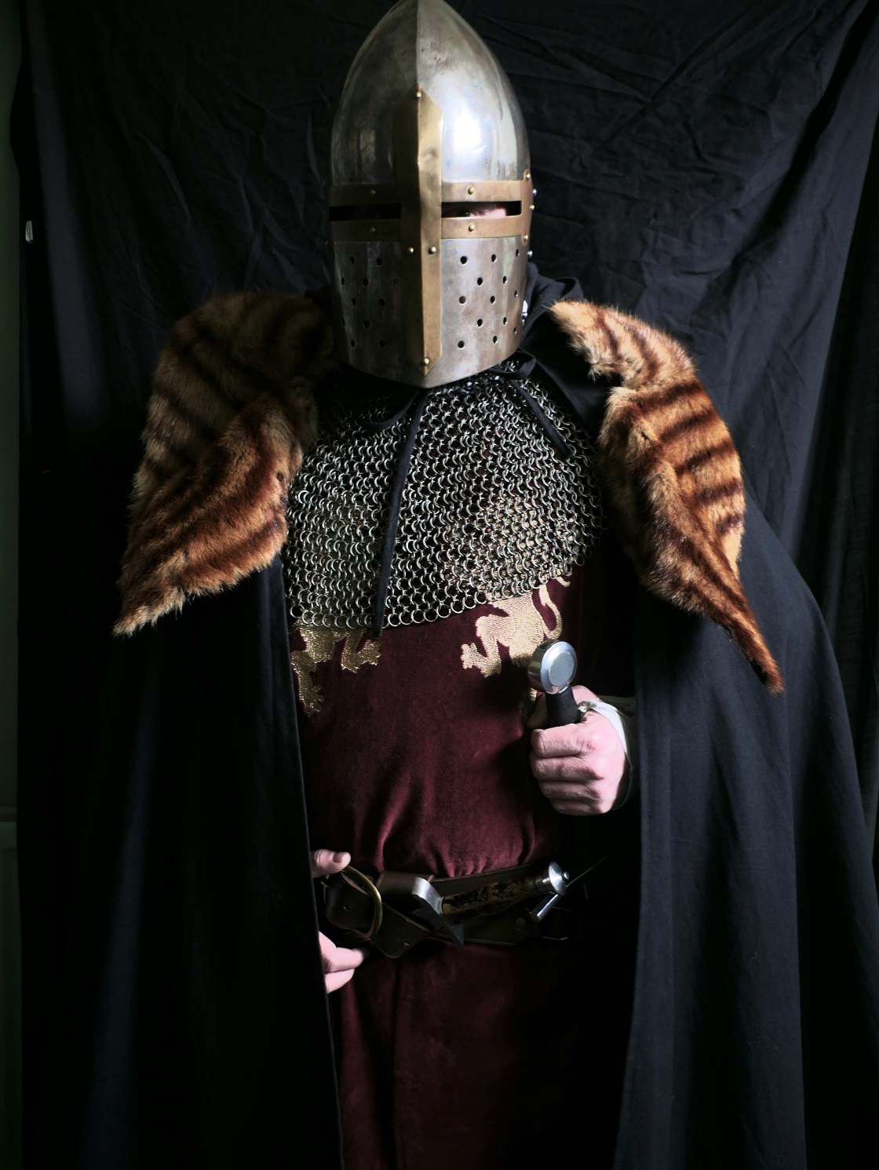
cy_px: 585
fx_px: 1150
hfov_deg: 41.8
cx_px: 440
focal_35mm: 34
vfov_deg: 53.9
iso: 200
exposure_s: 1/5
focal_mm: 17
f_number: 3.8
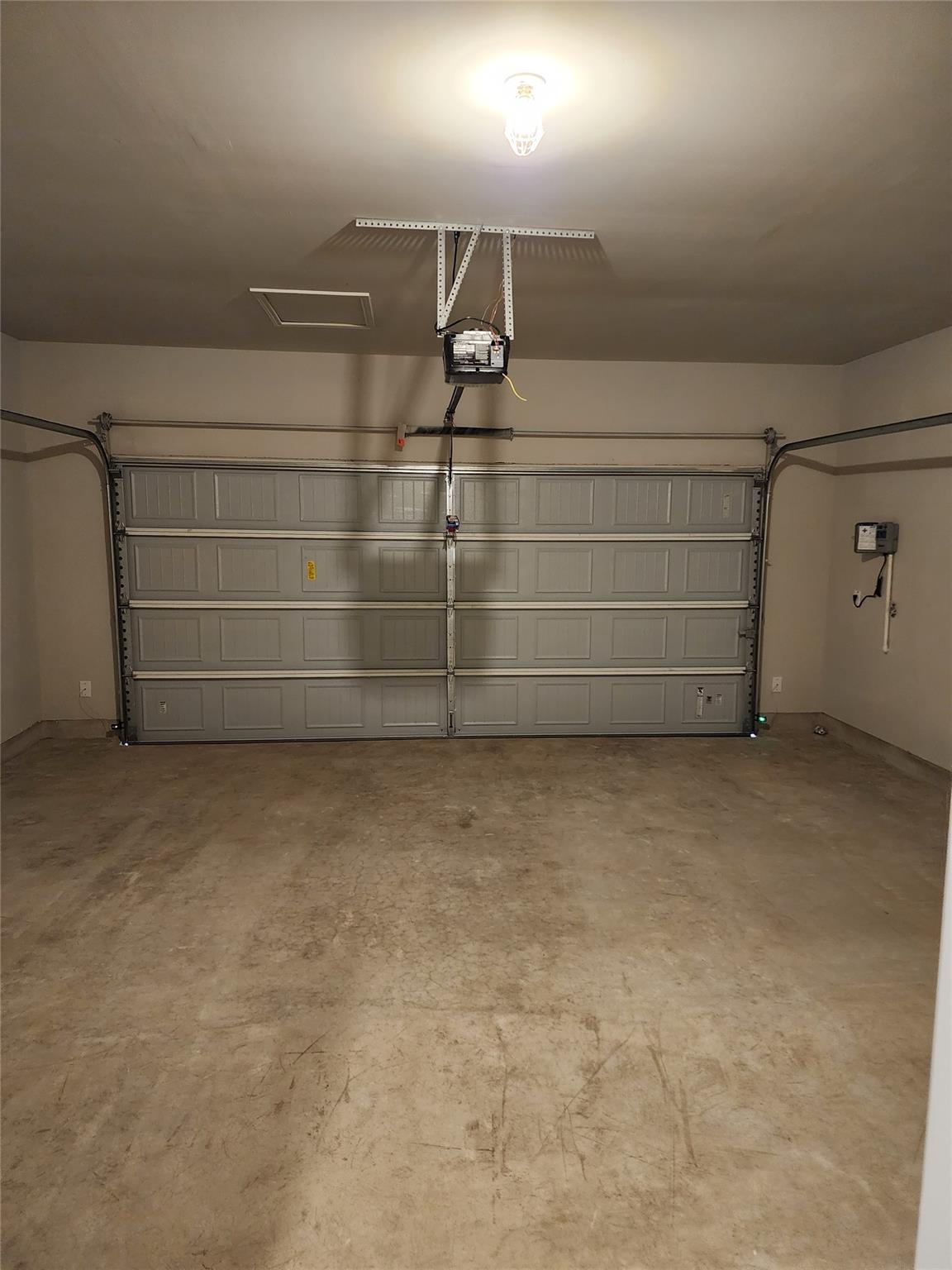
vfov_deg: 73.9
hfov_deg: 58.9
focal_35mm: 23
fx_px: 843
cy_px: 635
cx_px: 476
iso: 640
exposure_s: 1/40
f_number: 1.8
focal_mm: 6.4
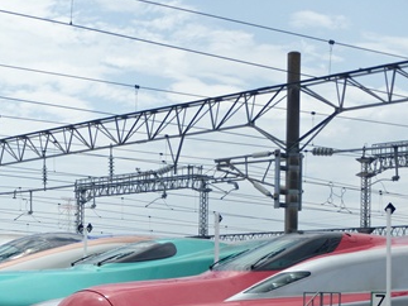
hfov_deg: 21.0
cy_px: 279
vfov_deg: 16.0
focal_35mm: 91
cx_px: 33
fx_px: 1072
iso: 160
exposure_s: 1/160
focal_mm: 8.8
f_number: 14
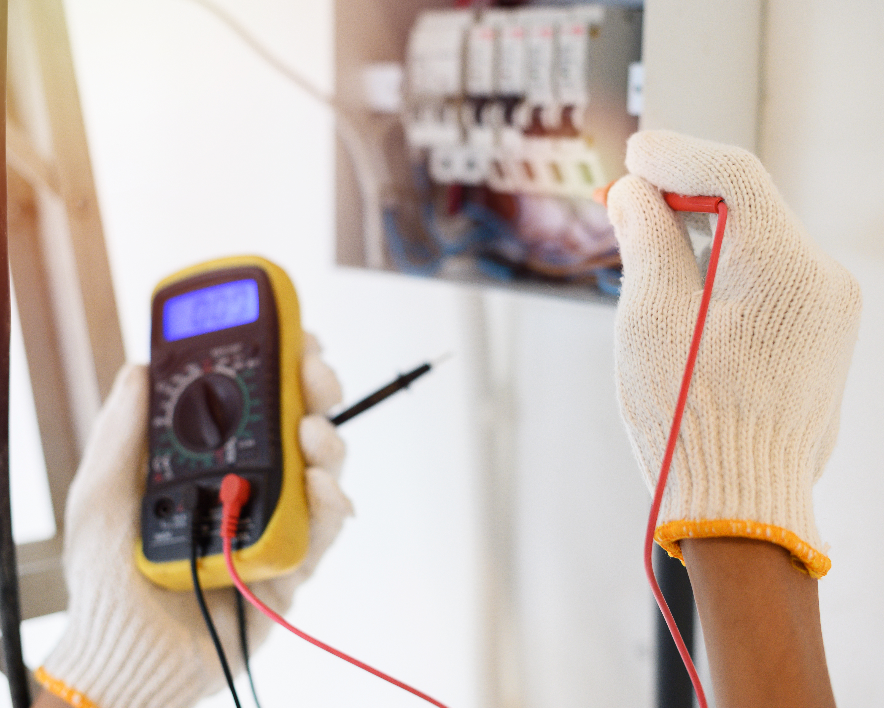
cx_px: 440
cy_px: 357
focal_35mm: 57
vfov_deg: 26.7
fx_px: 1491
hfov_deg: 33.0
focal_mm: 50
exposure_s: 1/250
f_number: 2.8
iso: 1000
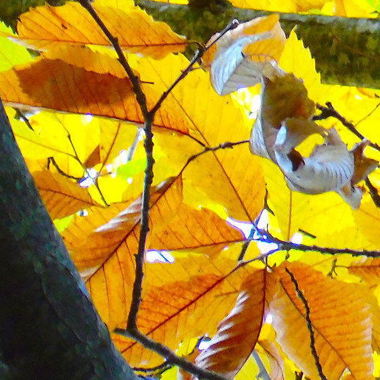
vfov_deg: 6.0
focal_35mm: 293
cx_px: 672
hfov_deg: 5.9
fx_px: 3639
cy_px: 138
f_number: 4.7
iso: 200
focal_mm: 13
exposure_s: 1/60
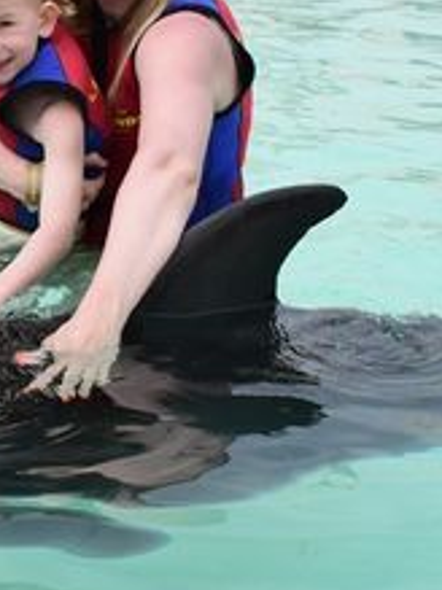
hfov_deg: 15.4
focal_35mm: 95
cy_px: 260
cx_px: 59
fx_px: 1619
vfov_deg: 20.7
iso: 400
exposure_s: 1/400
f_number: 10
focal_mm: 18
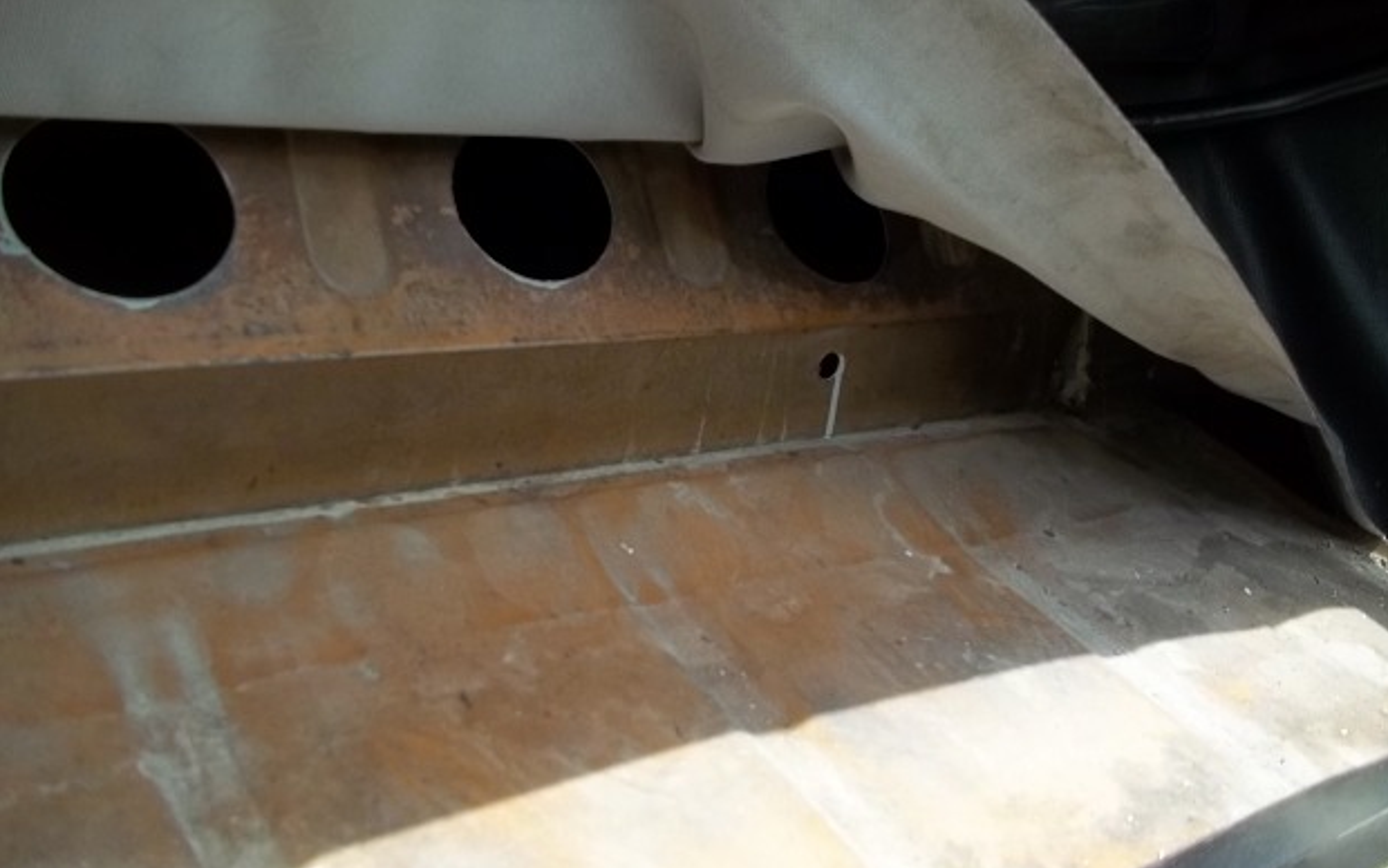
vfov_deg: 36.3
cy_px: 425
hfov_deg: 55.3
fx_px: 1324
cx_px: 712
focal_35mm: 35
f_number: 2.9
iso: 64
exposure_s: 1/320
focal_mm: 5.7
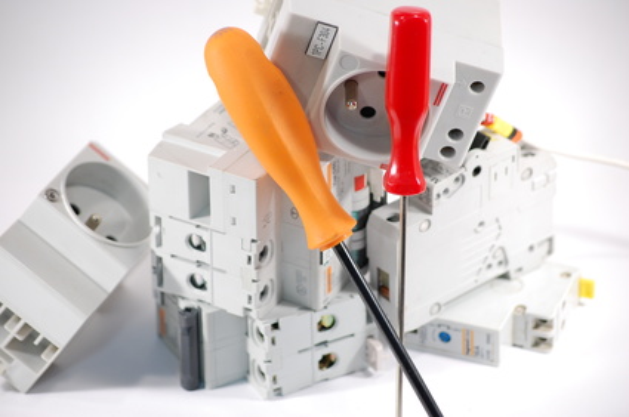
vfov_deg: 10.7
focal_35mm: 128
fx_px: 2224
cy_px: 208
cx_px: 314
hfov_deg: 16.1
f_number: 4.2
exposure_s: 1/100
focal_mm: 85
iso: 400
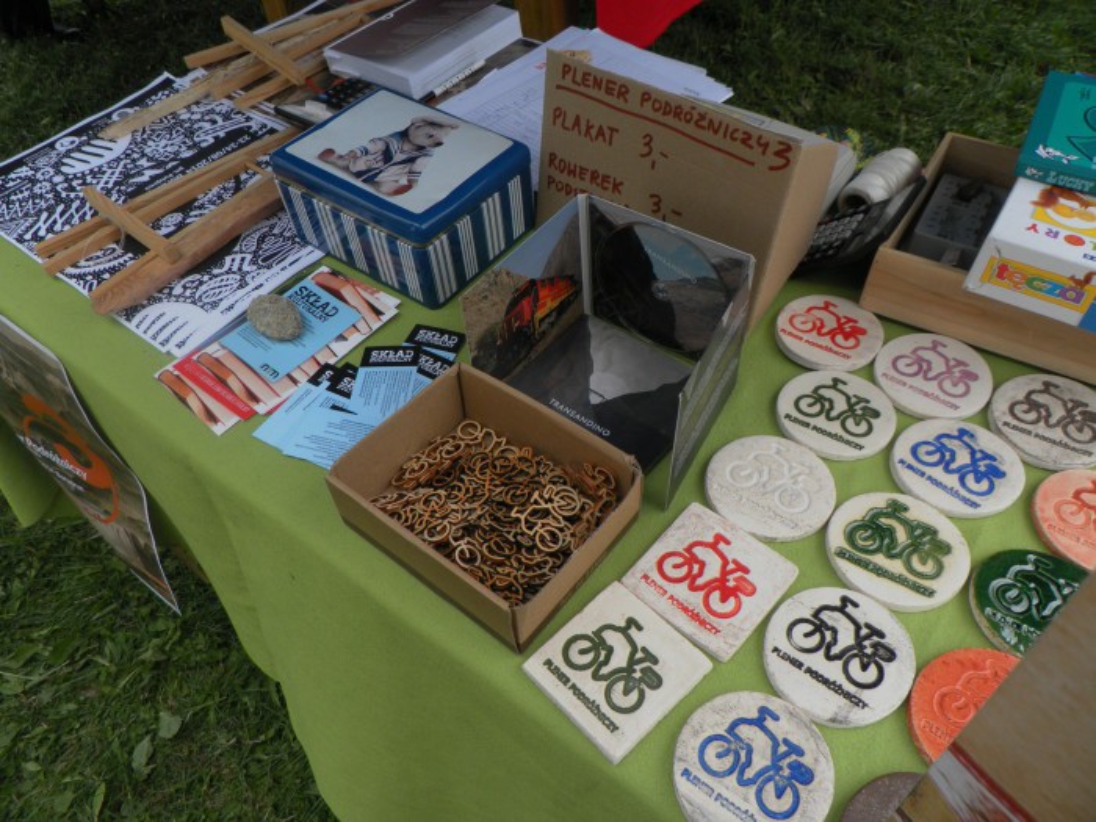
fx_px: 823
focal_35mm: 26
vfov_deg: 53.1
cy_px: 411
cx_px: 548
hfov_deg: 67.3
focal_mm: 4.6
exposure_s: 1/250
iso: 80
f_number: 4
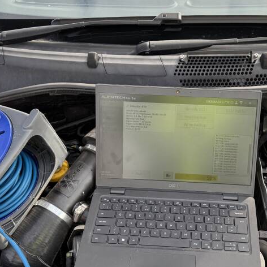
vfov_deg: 36.8
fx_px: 401
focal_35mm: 46
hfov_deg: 36.5
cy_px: 143
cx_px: 175
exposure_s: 1/488
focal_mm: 6.76
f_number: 1.78
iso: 80
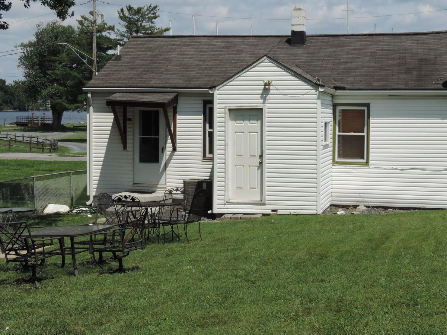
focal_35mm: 65
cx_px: 204
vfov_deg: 22.6
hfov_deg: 29.8
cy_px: 146
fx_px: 839
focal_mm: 8.3
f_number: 3.5
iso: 80
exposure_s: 1/1250
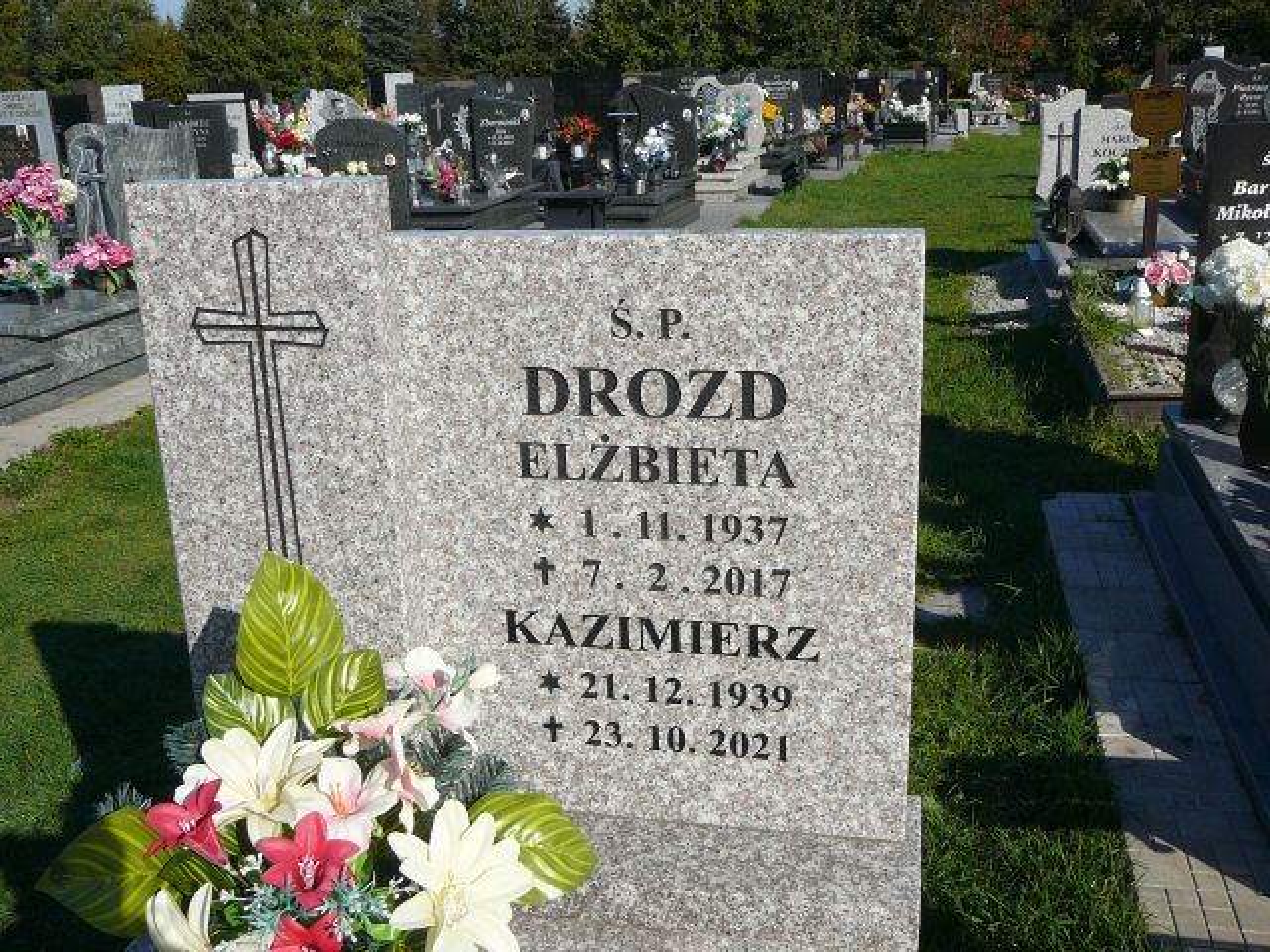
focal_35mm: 35
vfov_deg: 40.7
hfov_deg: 52.6
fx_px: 1284
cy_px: 476
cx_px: 635
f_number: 5
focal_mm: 5.2
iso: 80
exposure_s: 1/640
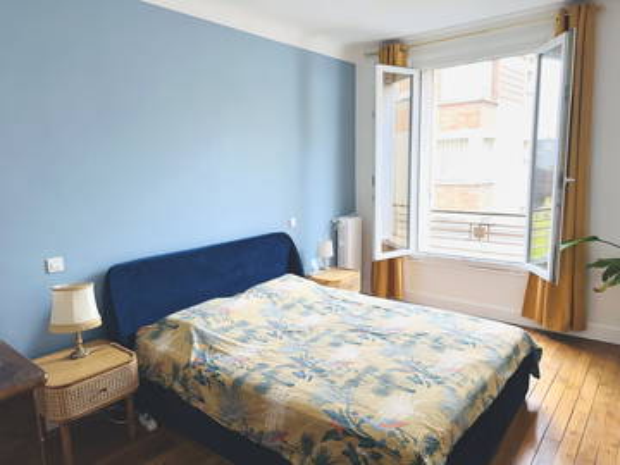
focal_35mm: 24
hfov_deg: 71.6
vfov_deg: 56.8
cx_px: 310
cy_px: 232
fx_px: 430
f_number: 1.78
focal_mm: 6.86
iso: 50
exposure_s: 1/50
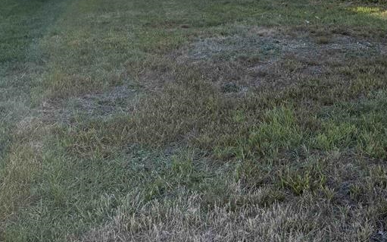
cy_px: -36
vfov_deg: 23.5
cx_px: 382
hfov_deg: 35.9
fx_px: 538
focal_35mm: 51
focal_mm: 6.76
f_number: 1.78
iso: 80
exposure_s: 1/1314
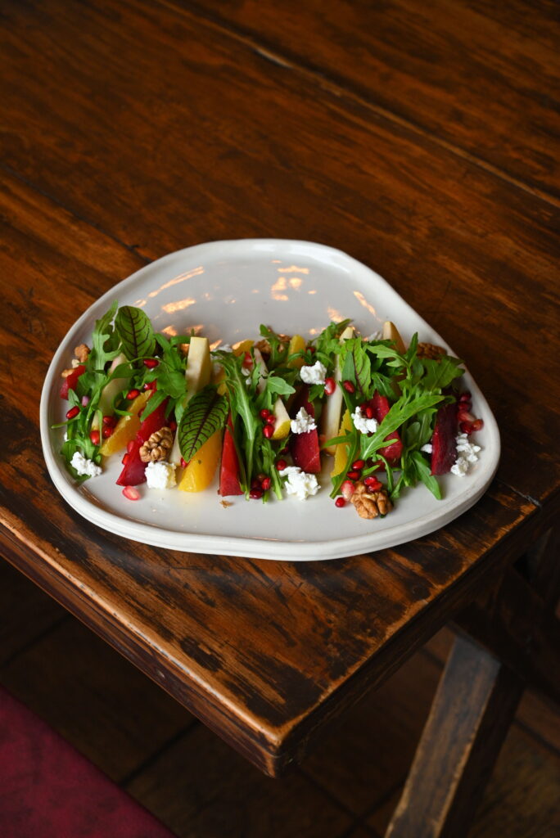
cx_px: 280
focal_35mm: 70
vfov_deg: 28.8
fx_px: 1631
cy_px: 419
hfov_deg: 19.5
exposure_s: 1/125
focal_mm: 70
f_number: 6.3
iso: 1600
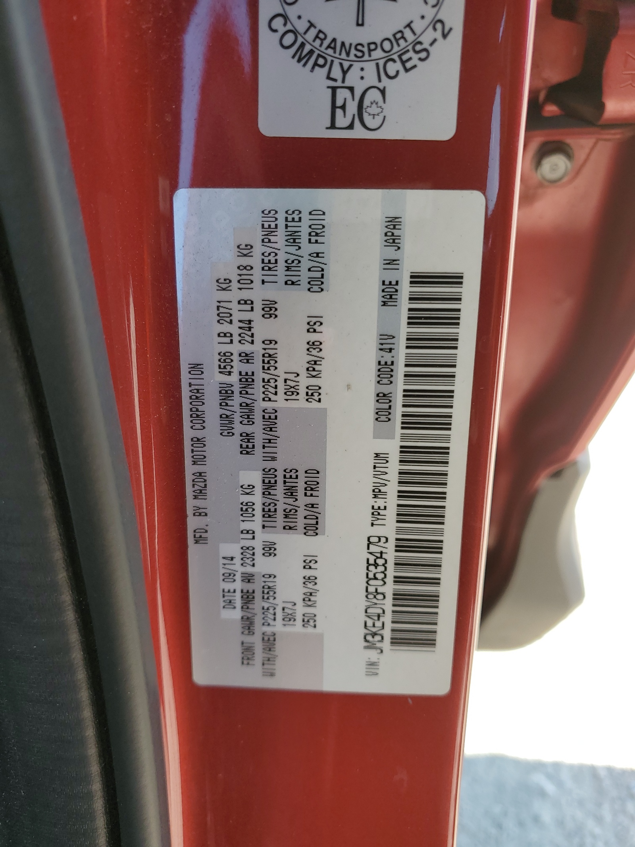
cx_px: 318
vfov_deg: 67.3
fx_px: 636
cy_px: 424
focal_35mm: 26
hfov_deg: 53.1
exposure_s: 1/333
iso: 50
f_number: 1.5
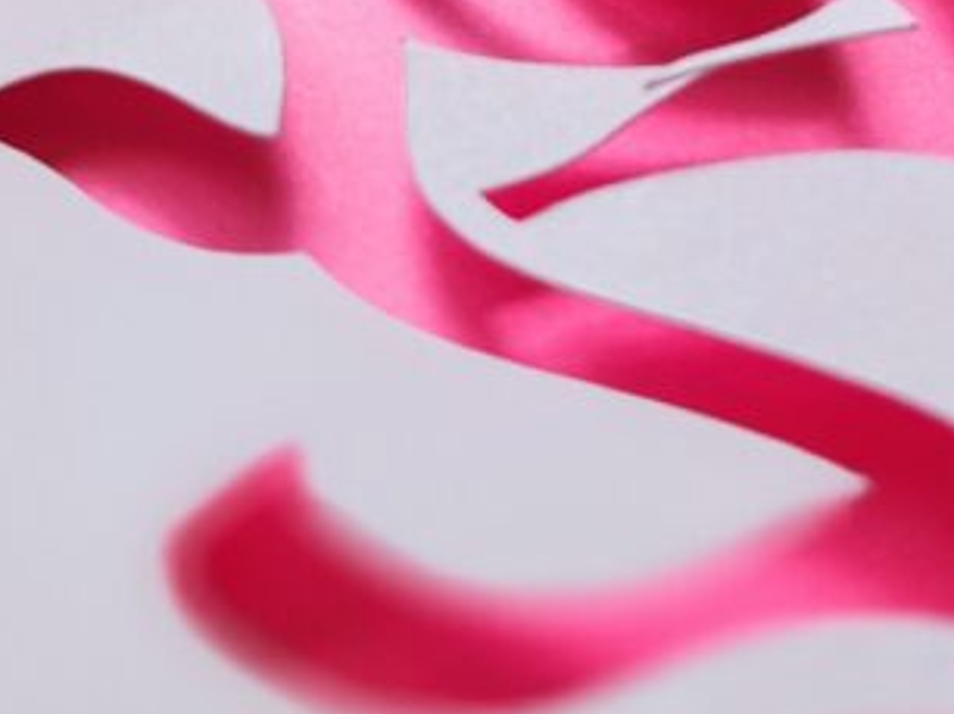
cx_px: 736
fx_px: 2120
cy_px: -268
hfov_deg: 25.0
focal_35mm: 77
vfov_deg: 17.6
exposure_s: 1/120
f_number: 1.8
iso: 25
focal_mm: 6.4
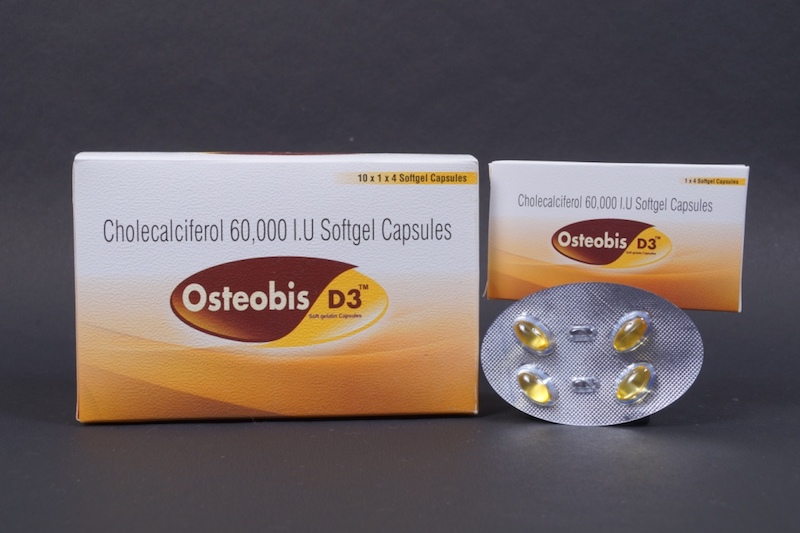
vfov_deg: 29.9
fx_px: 1000
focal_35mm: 45
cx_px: 400
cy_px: 266
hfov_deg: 43.6
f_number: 11
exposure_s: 1/160
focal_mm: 30
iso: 100
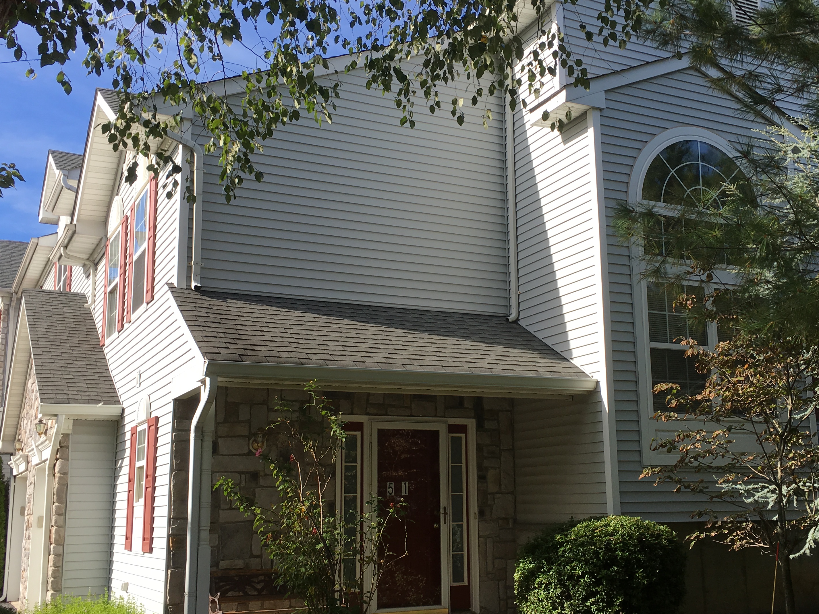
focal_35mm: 41
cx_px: 460
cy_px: 329
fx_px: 970
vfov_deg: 35.1
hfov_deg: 45.7
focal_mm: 4.15
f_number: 2.2
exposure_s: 1/855
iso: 25
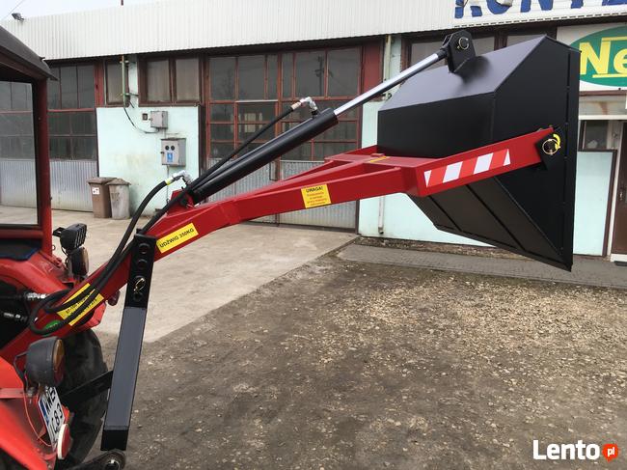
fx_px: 525
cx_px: 314
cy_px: 235
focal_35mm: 29
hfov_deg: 61.7
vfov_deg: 48.2
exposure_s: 1/884
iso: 25
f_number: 2.2
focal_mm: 4.15
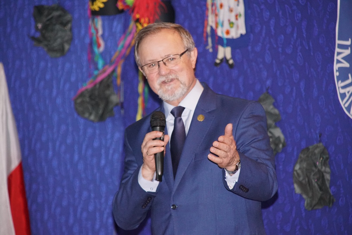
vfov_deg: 5.7
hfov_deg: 8.6
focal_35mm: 240
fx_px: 2347
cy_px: 118
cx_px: 176
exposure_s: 1/60
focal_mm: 160
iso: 3200
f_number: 6.3
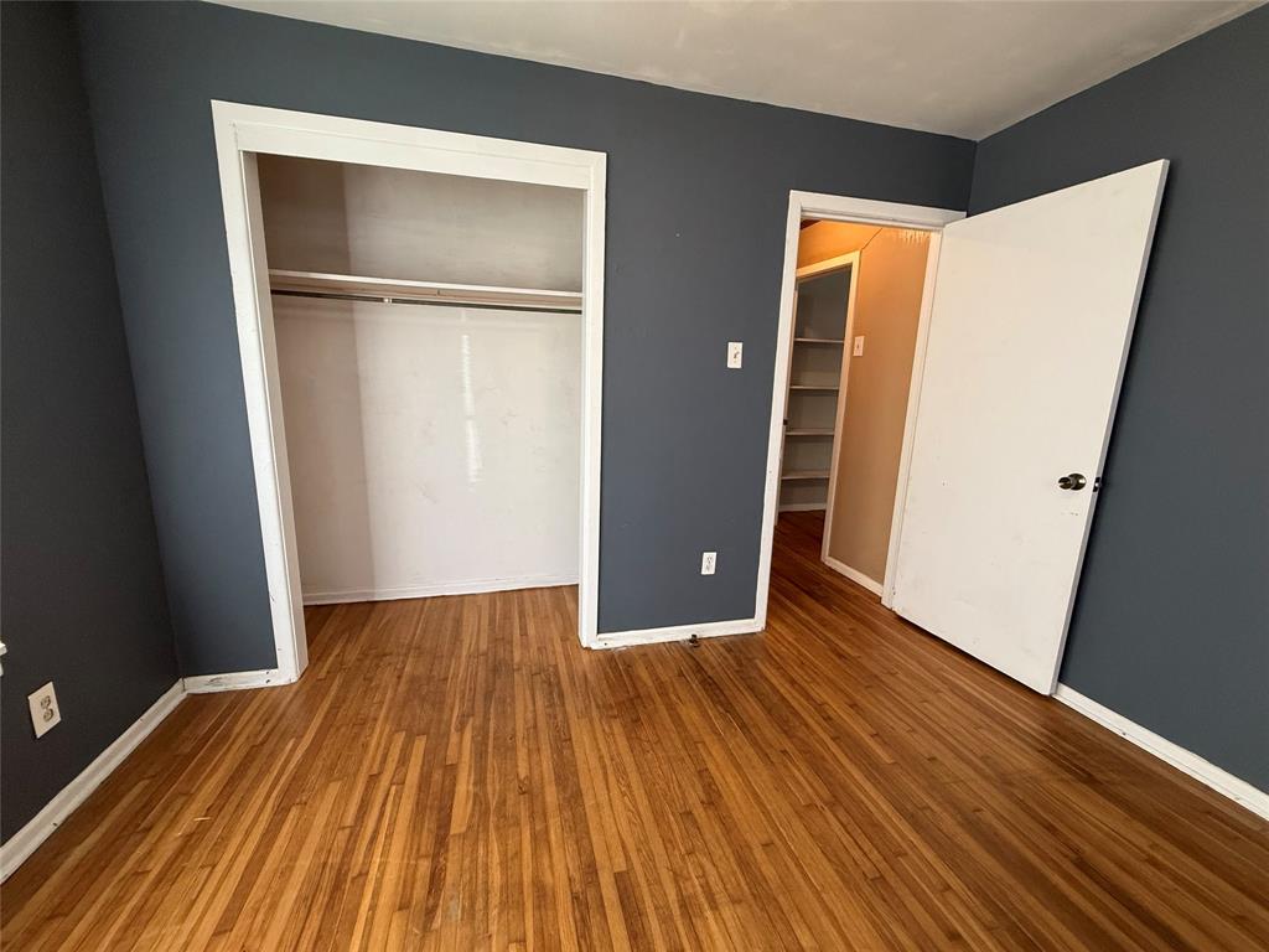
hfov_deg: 102.1
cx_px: 634
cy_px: 476
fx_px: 513
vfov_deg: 85.7
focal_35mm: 14
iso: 250
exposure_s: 1/120
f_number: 2.2
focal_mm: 2.22
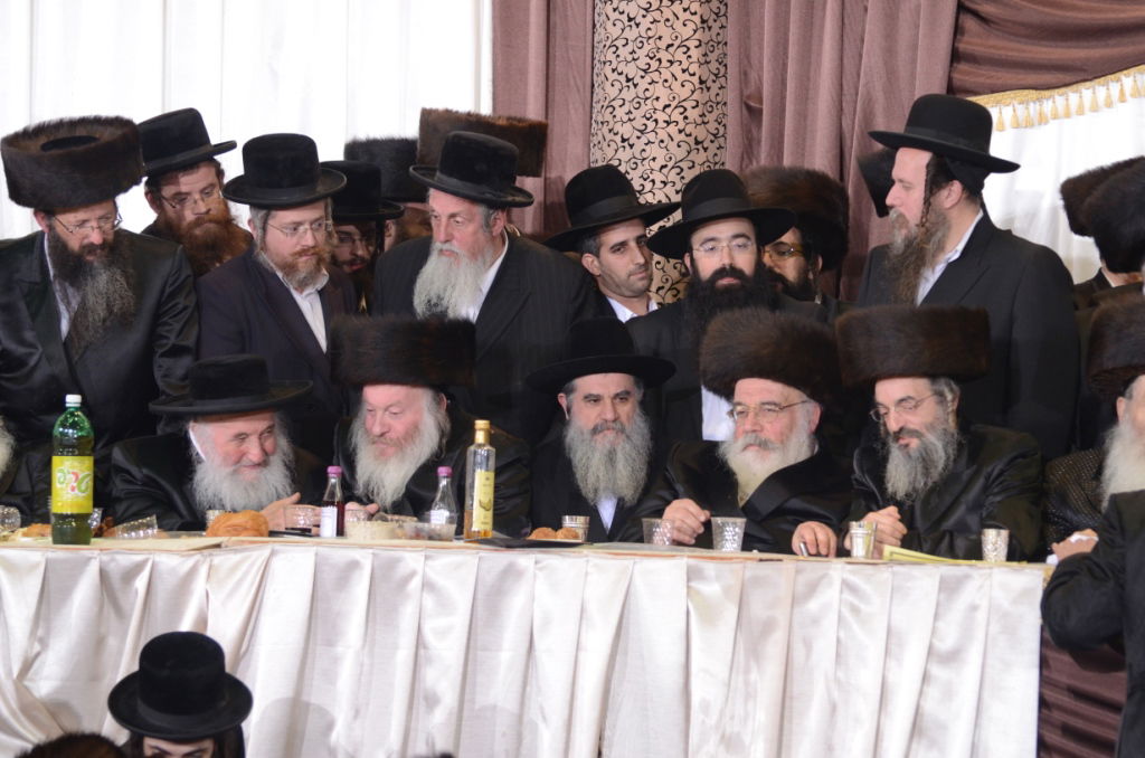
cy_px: 379
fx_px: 5332
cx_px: 572
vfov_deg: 8.1
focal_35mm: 168
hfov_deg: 12.3
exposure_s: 1/160
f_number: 5
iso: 1000
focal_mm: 112
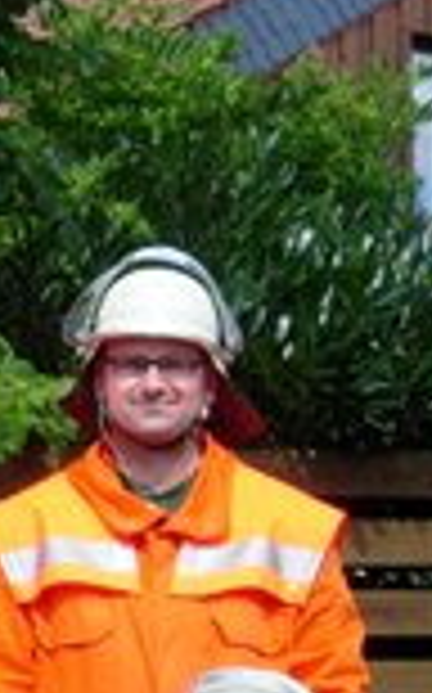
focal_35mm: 167
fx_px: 3152
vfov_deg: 12.3
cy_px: 806
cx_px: -441
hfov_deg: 7.5
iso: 64
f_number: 2.8
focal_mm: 7.8
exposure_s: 1/836
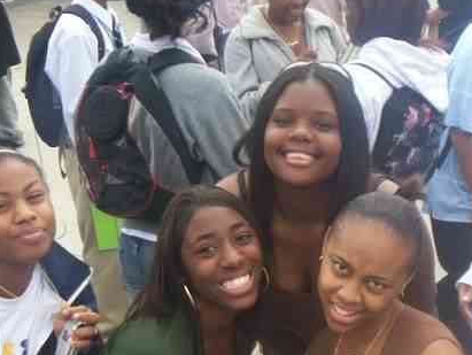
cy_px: 279
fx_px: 955
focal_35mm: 70
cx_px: 292
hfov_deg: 27.7
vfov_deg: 20.8
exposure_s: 1/229
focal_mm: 5.9
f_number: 4.5
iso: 100
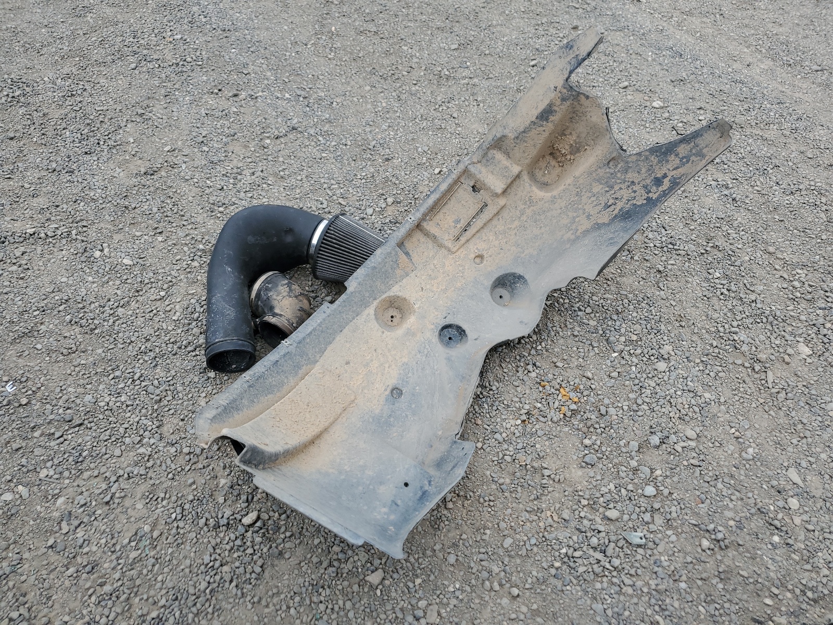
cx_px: 416
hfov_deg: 67.3
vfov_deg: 53.1
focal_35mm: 26
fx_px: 626
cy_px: 312
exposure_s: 1/1250
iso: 50
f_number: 1.5
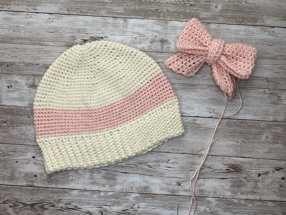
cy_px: 108
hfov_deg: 67.3
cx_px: 143
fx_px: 215
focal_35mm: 26
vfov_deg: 53.1
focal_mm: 4.25
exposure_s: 1/121
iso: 40
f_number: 1.8
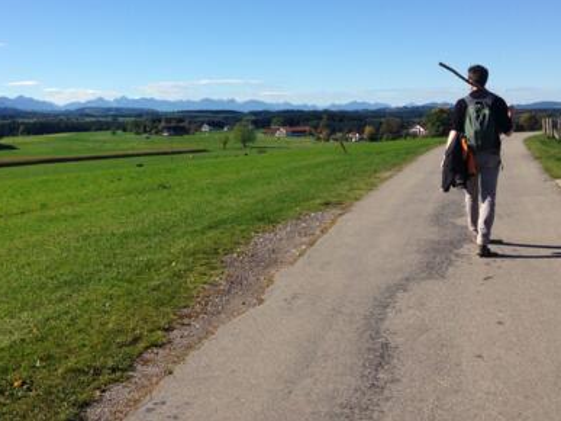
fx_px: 810
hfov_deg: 38.1
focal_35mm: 50
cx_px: 225
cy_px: 103
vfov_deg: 28.6
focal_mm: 4.12
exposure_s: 1/1808
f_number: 2.4
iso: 50
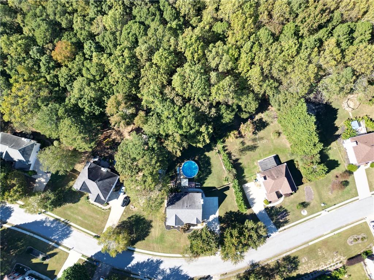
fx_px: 259
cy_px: 140
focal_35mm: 24
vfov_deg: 56.8
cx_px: 187
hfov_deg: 71.6
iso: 120
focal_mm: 6.72
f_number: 1.7
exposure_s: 1/1000
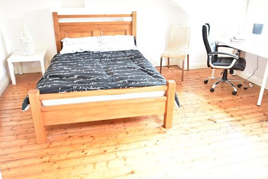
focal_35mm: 29
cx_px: 133
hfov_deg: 63.7
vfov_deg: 44.8
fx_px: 216
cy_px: 75
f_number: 3.5
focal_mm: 24
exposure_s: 1/5
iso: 200
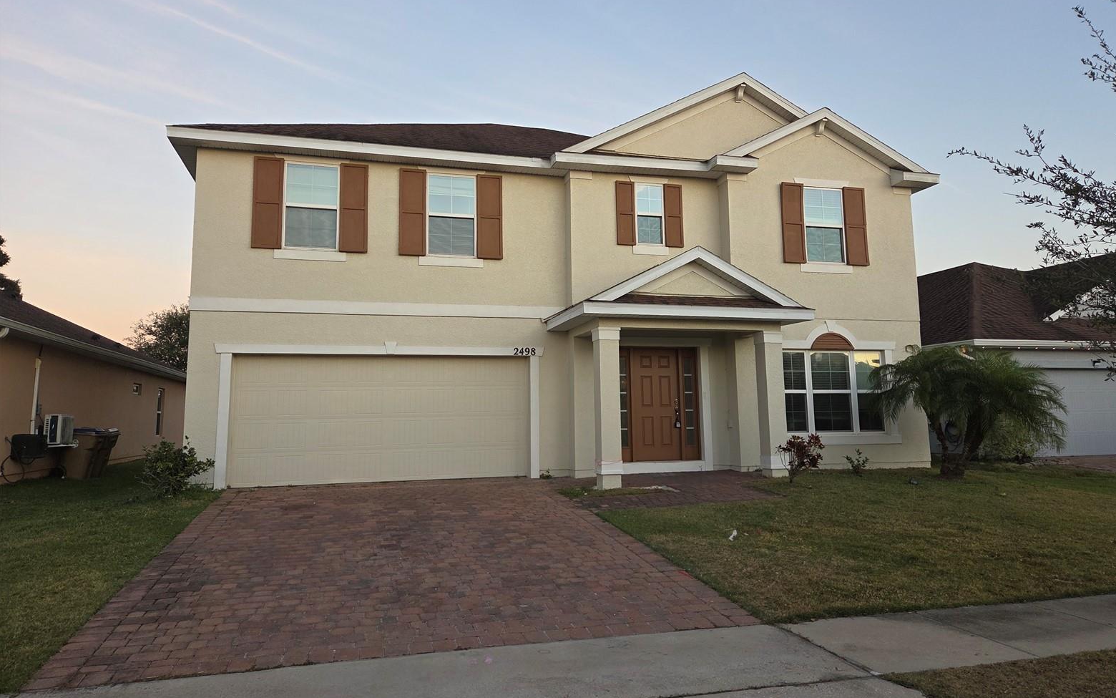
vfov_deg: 49.1
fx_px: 760
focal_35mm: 25
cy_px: 299
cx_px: 570
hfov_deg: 72.5
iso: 80
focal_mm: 5.4
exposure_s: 1/180
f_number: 1.8
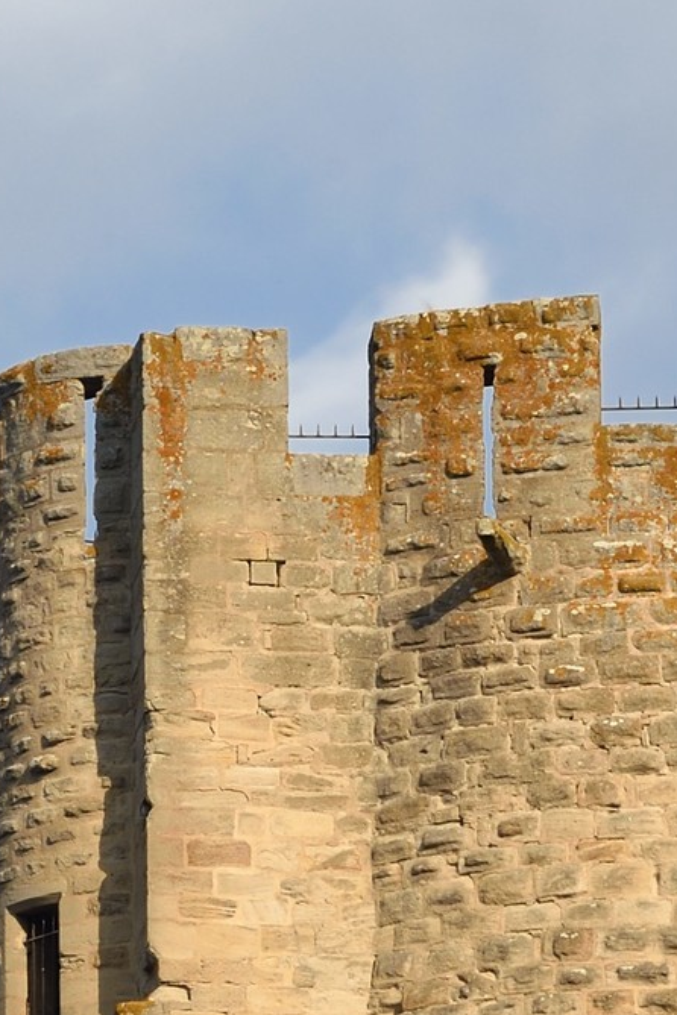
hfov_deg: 2.8
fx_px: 13652
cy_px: 1757
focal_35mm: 484
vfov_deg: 4.2
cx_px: 128
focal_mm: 135
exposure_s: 1/250
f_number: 10
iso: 200
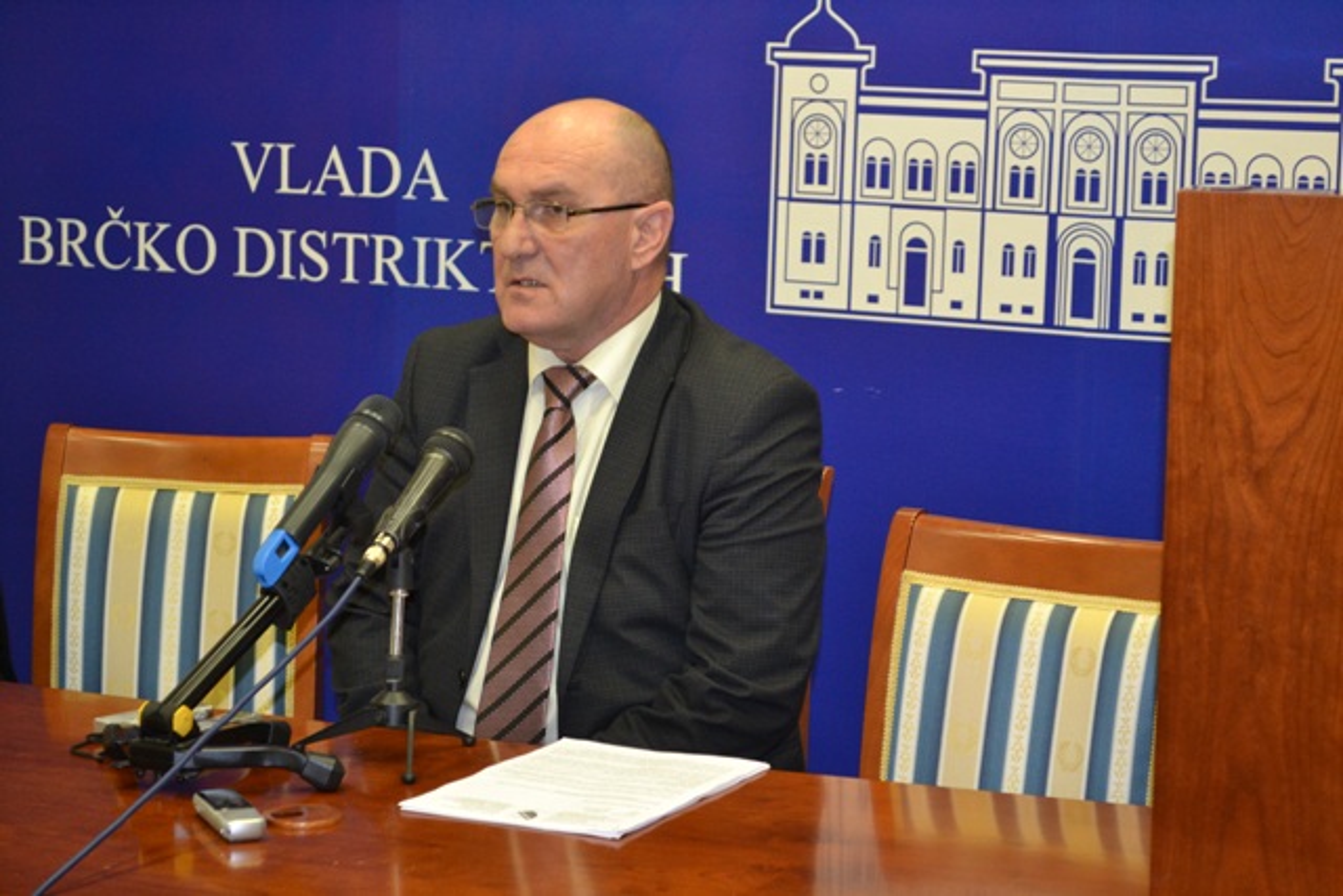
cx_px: 672
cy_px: 448
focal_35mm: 82
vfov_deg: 16.6
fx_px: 3078
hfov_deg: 24.6
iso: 1800
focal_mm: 55
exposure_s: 1/60
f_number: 5.6
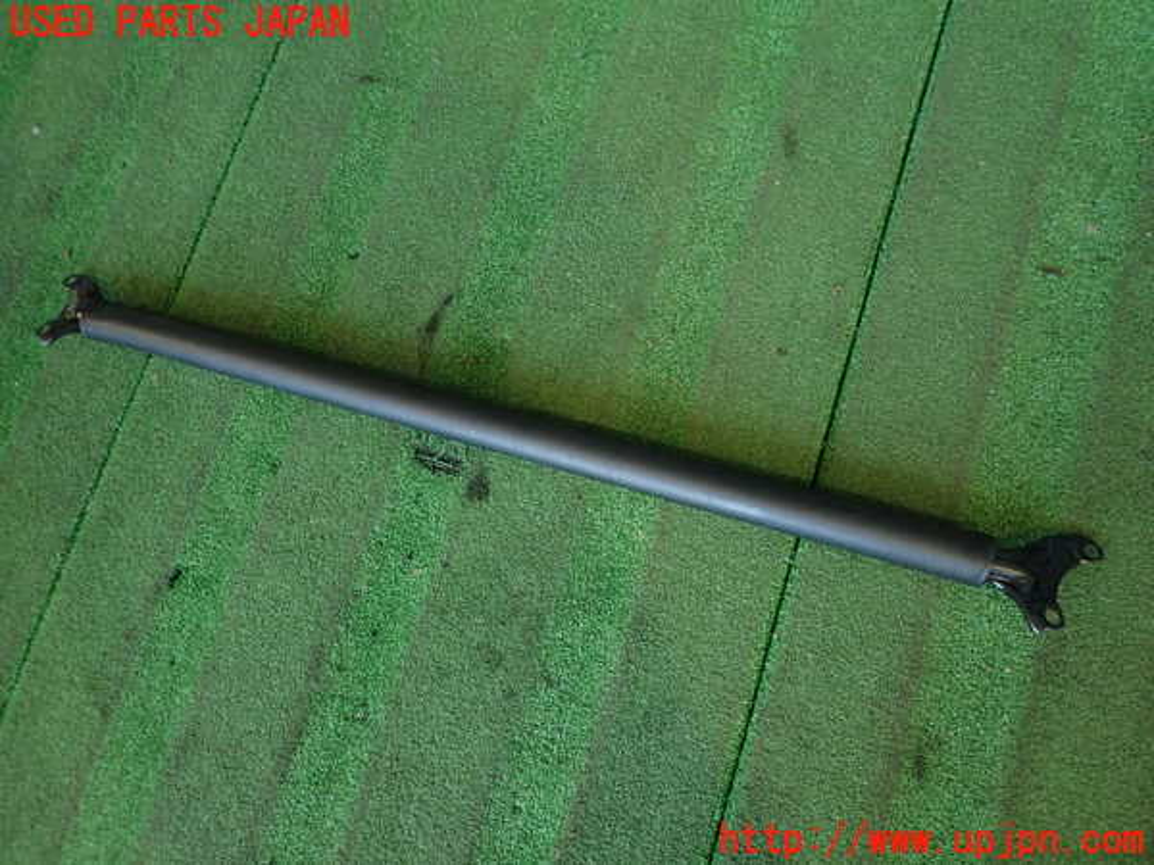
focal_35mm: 25
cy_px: 432
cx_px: 577
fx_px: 833
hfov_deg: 69.4
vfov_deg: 54.9
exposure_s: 1/50
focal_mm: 4.5
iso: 200
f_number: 2
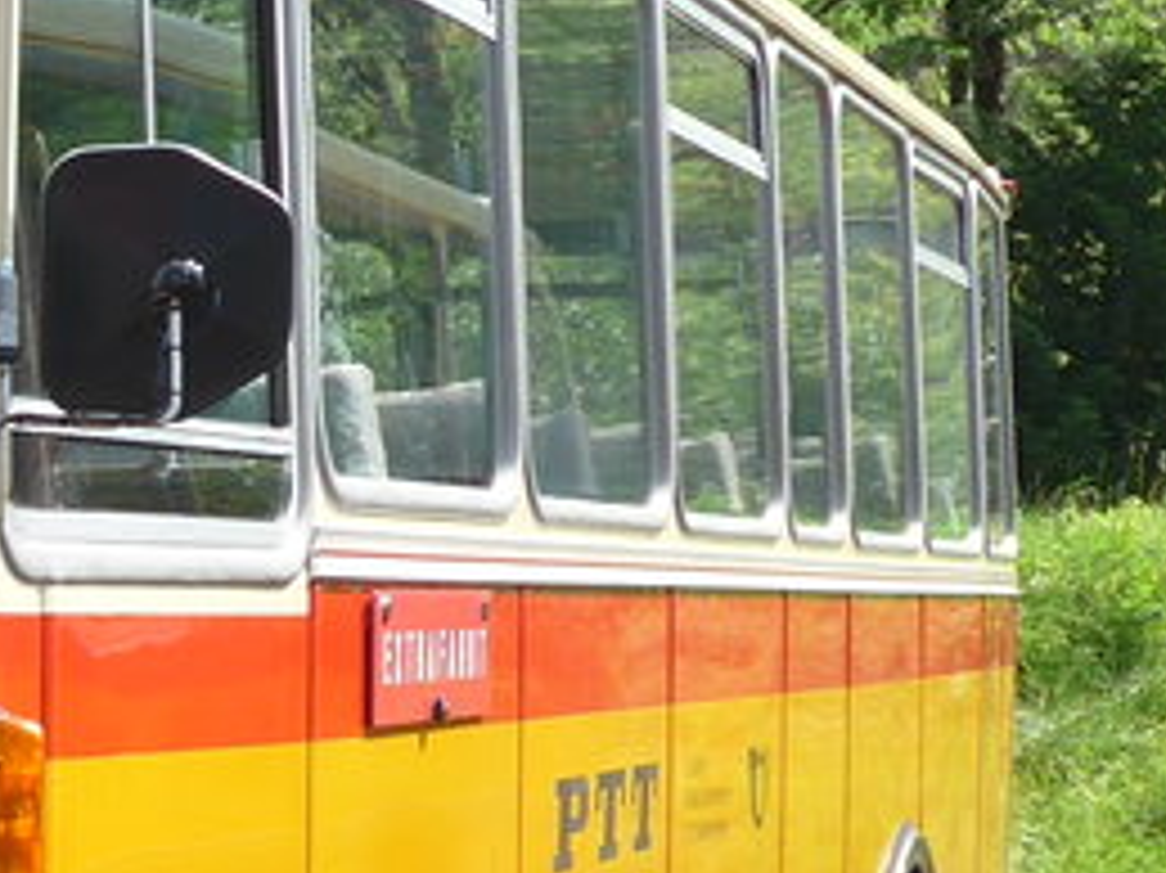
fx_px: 5623
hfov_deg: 11.1
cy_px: 639
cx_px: -887
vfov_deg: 8.9
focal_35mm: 167
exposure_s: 1/800
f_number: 2.8
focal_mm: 7.5
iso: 80
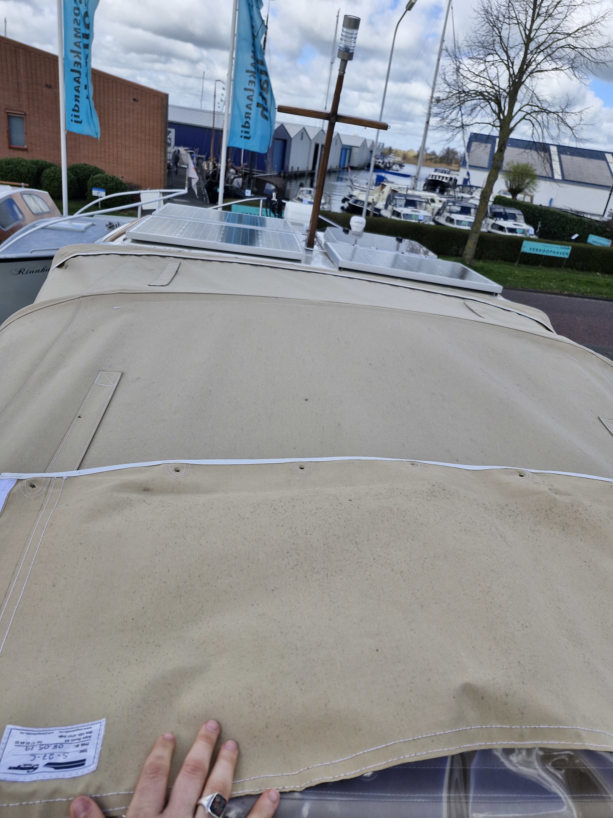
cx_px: 306
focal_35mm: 23
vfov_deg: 73.9
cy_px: 409
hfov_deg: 58.9
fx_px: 543
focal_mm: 5.54
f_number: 1.8
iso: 50
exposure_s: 1/1412
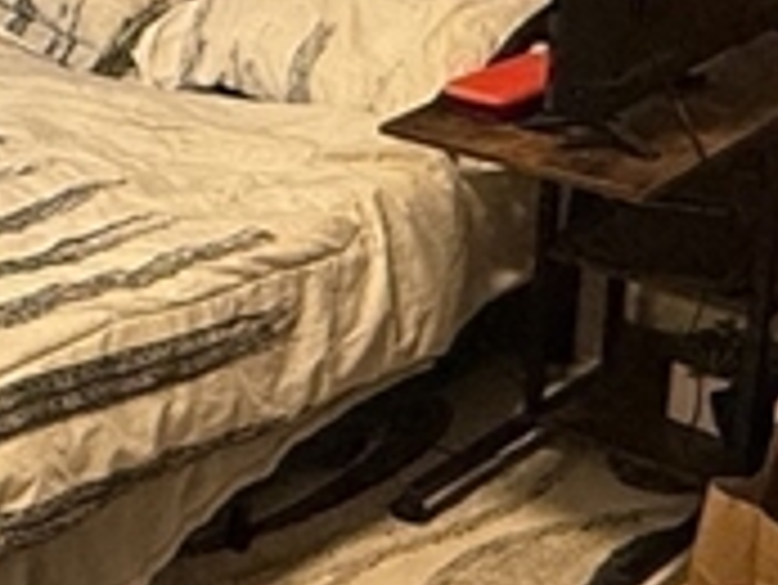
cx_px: -94
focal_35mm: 83
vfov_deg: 17.7
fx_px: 1867
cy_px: 122
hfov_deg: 22.2
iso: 400
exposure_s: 1/60
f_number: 2.2
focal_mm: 2.22
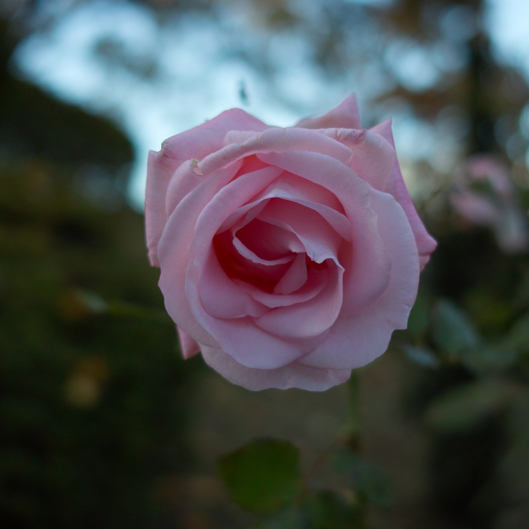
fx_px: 916
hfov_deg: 32.2
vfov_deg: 32.2
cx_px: 303
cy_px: 266
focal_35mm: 53
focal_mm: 24.2
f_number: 2.8
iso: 100
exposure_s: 1/250
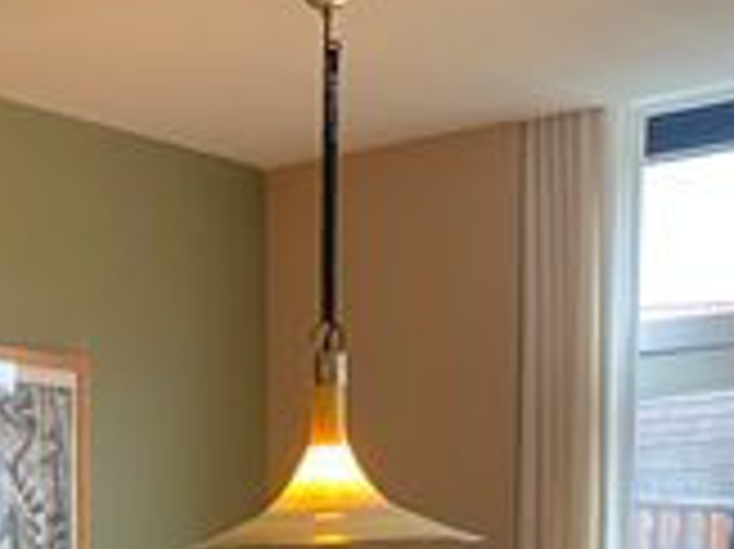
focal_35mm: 96
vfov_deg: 14.3
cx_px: -63
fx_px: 2034
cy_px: 846
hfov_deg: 19.6
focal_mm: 4.25
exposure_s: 1/50
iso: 320
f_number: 1.8
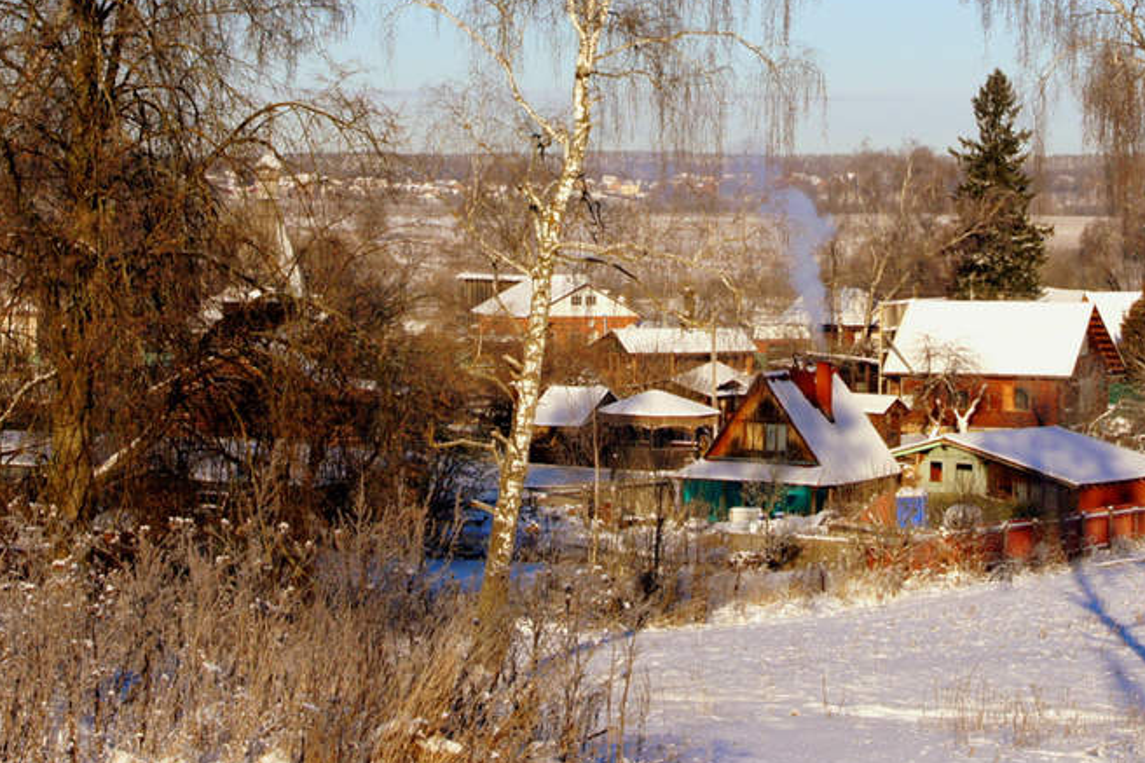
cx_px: 642
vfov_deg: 14.0
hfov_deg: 21.2
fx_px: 3052
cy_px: 7
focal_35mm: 96
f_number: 10
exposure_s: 1/400
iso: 200
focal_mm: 30
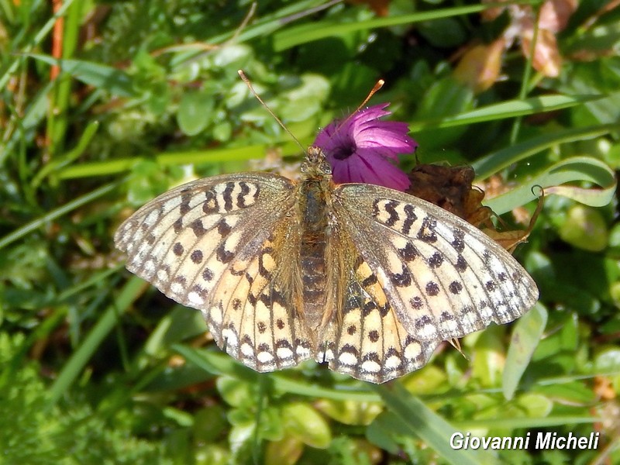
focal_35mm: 209
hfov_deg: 9.5
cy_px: 232
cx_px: 310
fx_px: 3743
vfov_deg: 7.1
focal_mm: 37.1
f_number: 5.4
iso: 125
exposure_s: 1/250
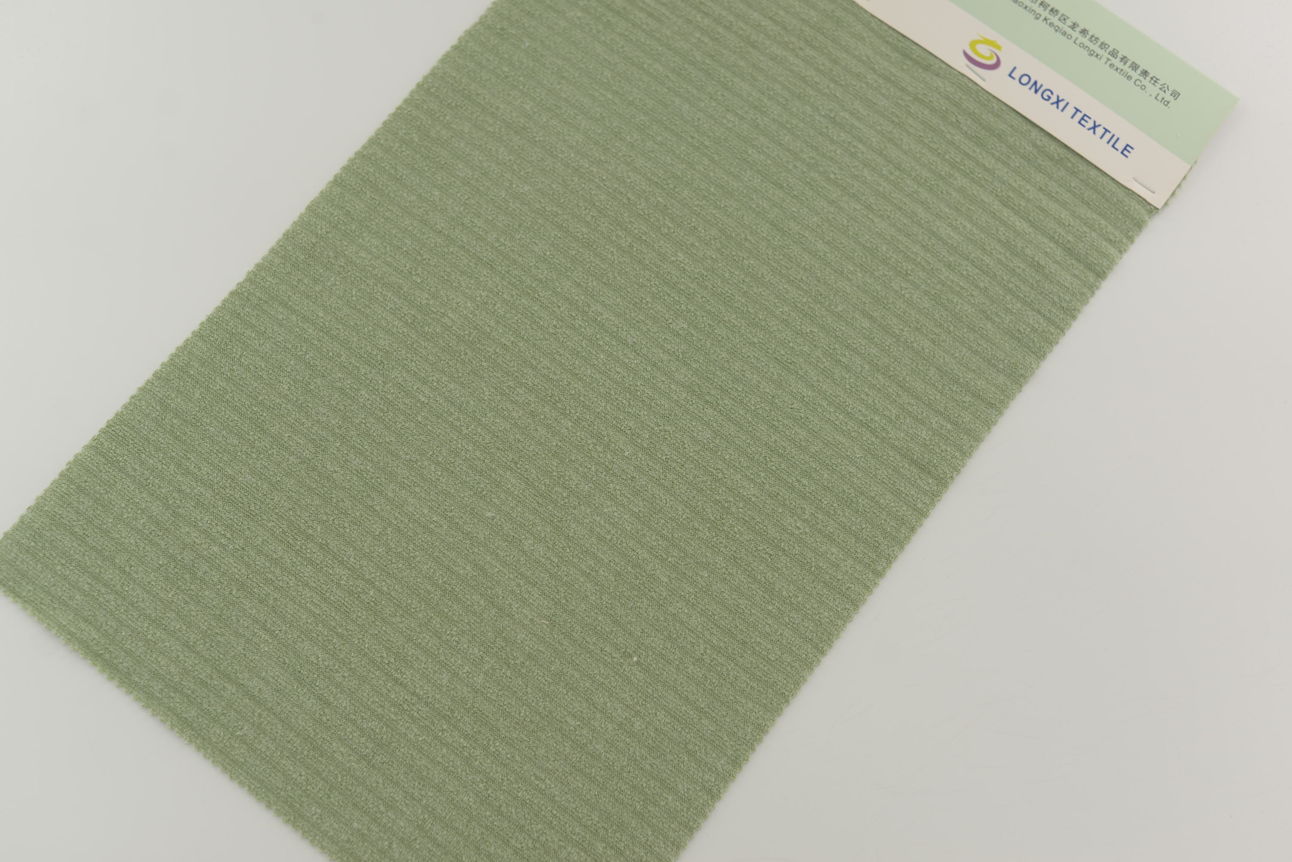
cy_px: 431
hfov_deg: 39.6
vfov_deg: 27.0
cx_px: 646
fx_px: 1795
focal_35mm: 50
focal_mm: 50
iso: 100
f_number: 3.5
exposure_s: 1/250
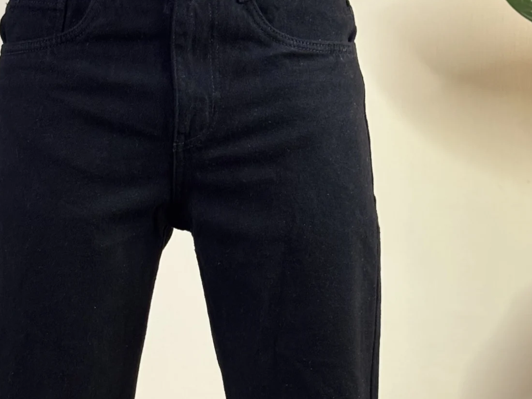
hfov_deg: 16.2
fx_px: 1860
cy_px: 443
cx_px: 174
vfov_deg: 12.0
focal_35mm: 121
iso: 125
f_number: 1.6
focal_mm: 5.96
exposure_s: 1/50
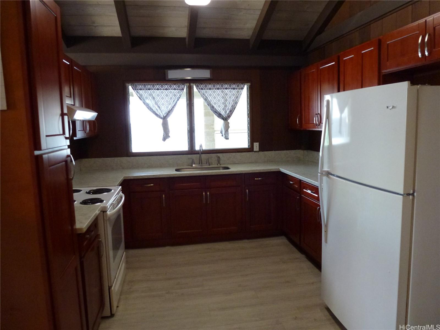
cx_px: 220
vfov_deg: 56.8
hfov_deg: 71.6
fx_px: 305
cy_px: 165
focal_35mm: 24
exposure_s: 1/30
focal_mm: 4.3
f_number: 3.3
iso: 400
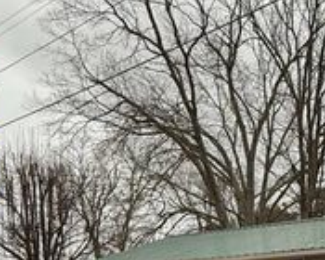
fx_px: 500
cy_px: 289
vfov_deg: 26.7
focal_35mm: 52
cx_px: 319
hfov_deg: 33.2
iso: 64
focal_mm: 2.22
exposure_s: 1/99
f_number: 2.2
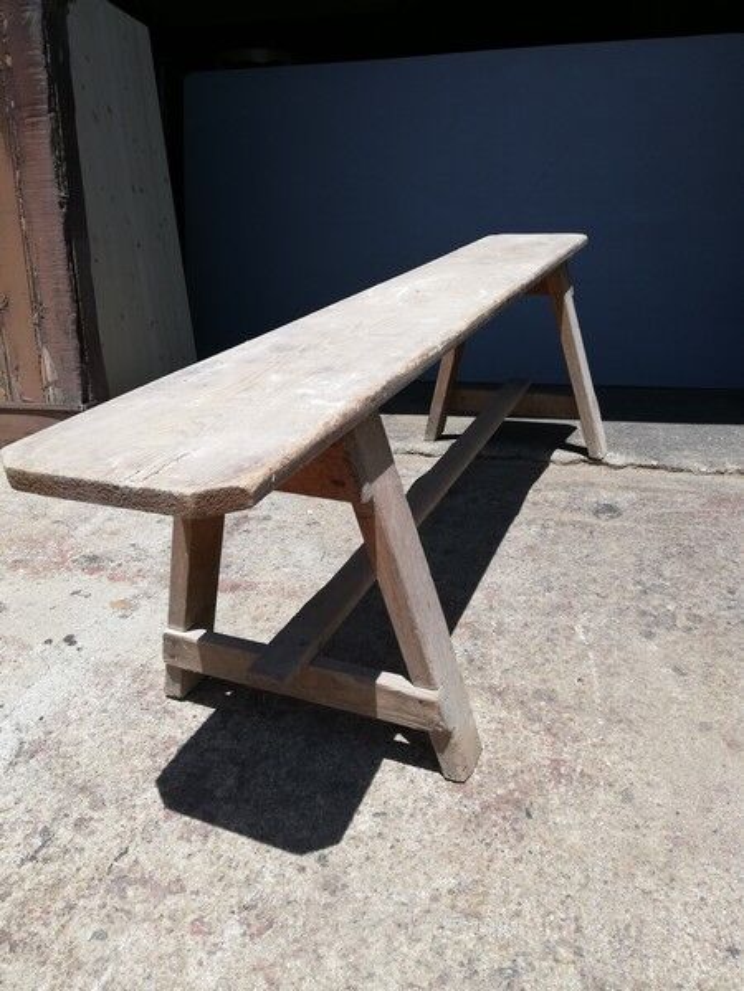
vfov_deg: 67.3
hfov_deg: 53.1
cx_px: 372
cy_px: 496
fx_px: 745
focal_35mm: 26
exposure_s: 1/1033
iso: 50
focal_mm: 3.81
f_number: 2.2
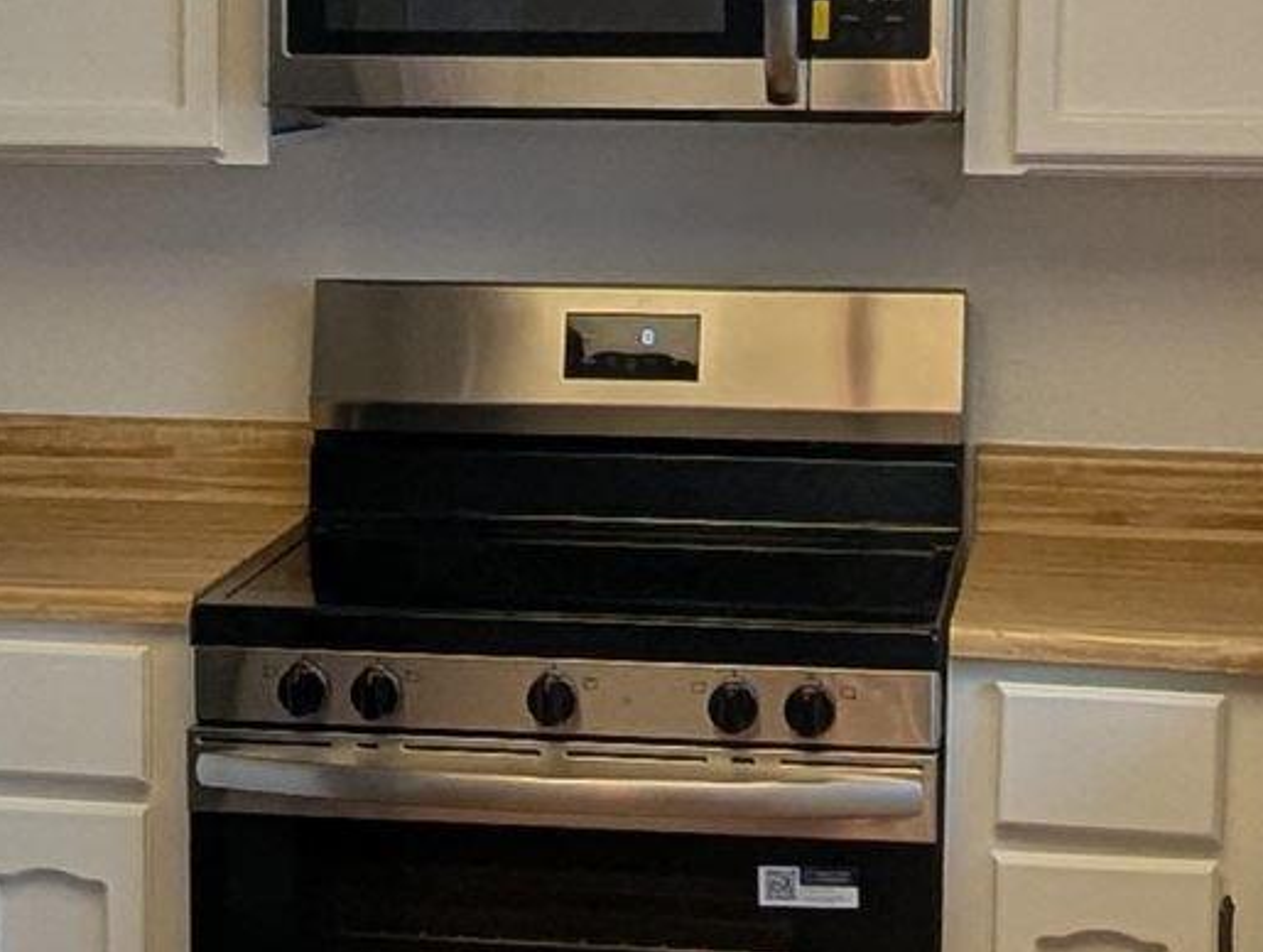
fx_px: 3472
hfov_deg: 20.5
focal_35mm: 95
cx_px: 326
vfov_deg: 15.6
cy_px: 307
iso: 54
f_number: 2.2
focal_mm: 2.35
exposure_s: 1/187
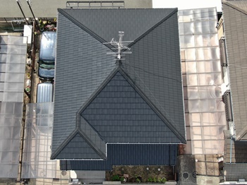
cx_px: 124
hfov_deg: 43.9
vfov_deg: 33.6
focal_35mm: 43
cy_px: 92
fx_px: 307
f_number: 3.6
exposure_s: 1/500
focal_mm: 7.39
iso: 100
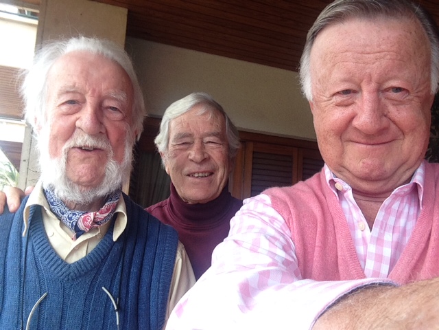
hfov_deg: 52.6
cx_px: 220
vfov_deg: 40.7
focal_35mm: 35
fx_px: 444
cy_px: 165
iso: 32
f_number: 2.4
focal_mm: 2.18
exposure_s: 1/120
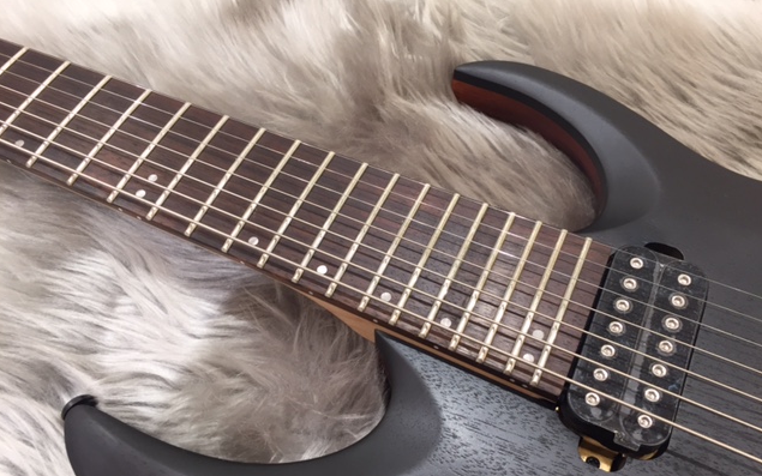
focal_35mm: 31
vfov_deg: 40.4
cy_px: 283
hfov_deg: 61.2
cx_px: 380
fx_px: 644
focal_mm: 4.15
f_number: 2.2
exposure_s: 1/30
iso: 64
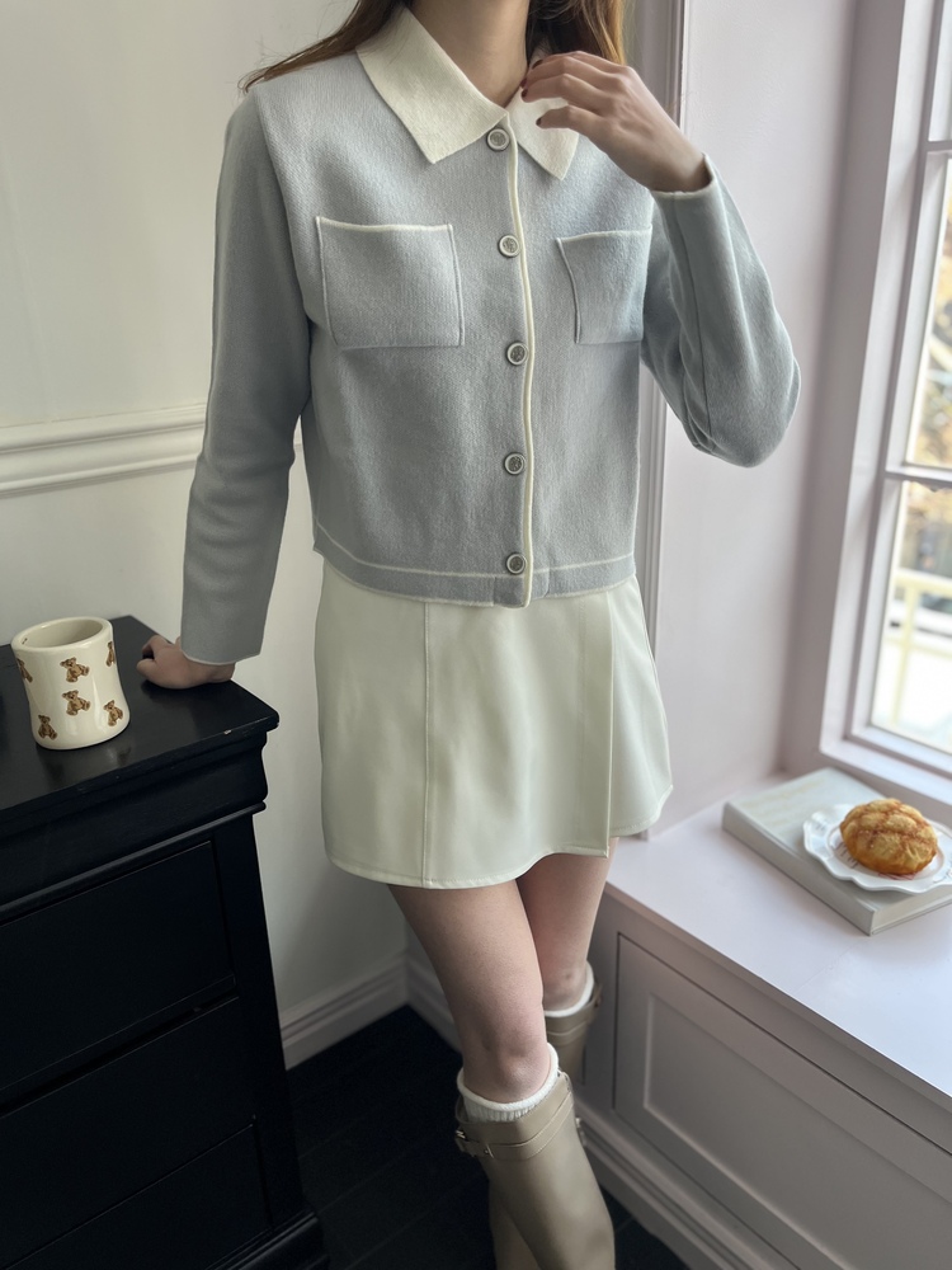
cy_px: 635
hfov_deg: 53.1
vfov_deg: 67.3
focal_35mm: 26
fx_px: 953
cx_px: 476
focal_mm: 5.1
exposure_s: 1/122
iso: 80
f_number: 1.6
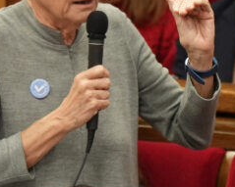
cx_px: 122
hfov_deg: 3.8
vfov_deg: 3.1
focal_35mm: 503
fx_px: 3497
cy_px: 75
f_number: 4
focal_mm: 200
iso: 2500
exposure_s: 1/125
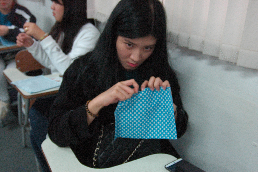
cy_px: 86
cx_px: 129
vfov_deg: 36.8
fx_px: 258
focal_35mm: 36
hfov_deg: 53.2
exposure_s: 1/80
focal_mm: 24
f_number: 4.5
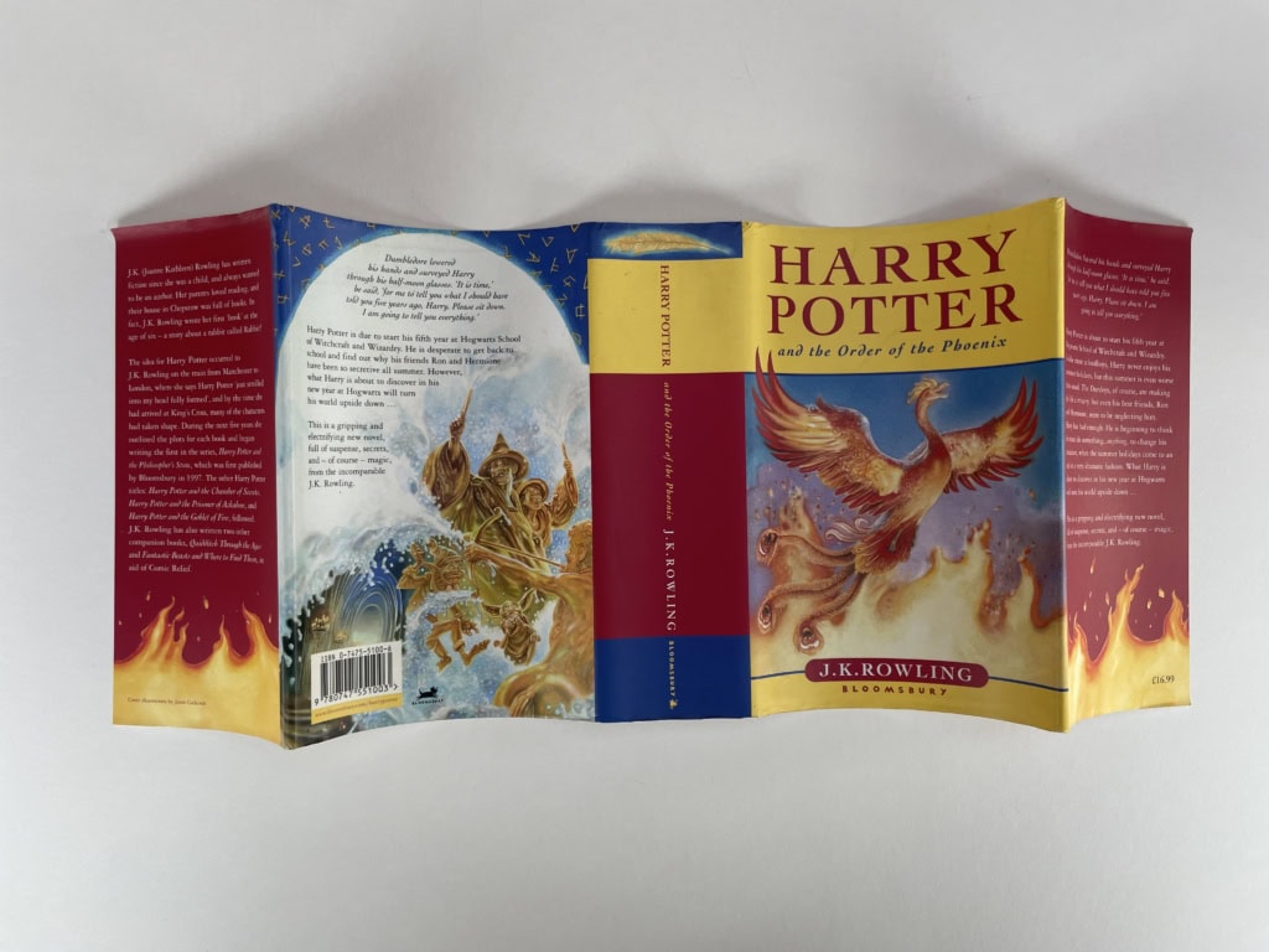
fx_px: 953
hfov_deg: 67.3
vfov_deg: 53.1
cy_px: 476
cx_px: 634
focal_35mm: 26
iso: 40
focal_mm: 4.2
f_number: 1.6
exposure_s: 1/121
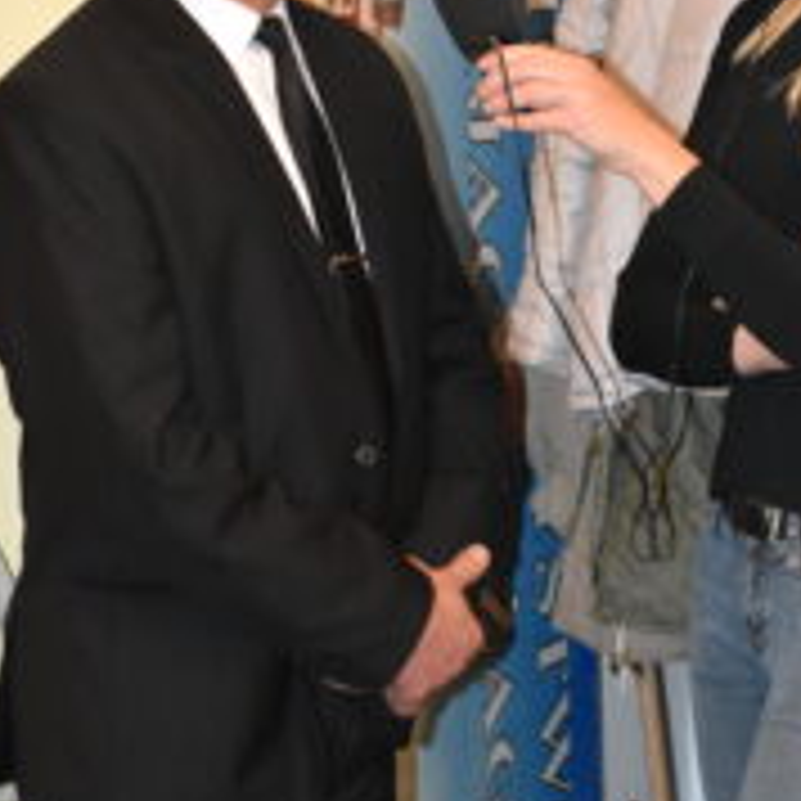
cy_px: 261
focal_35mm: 138
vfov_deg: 12.6
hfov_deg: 12.6
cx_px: 513
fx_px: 3613
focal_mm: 46
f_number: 7.1
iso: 4000
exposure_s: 1/60
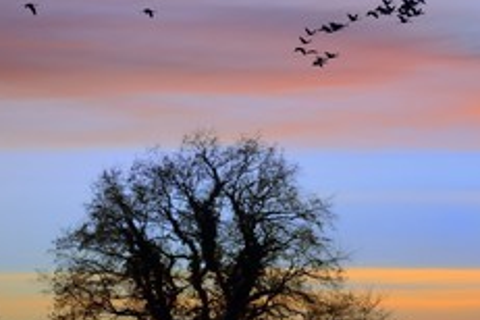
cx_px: 420
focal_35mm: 364
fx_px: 4853
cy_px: 106
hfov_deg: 5.7
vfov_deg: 3.8
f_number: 5
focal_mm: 200
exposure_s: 1/160
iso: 800
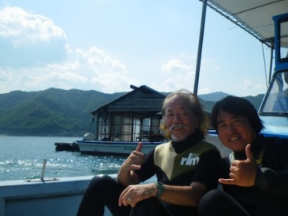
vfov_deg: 36.7
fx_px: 324
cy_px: 129
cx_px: 185
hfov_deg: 47.3
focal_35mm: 39
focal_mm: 5
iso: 50
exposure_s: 1/500
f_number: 4.2
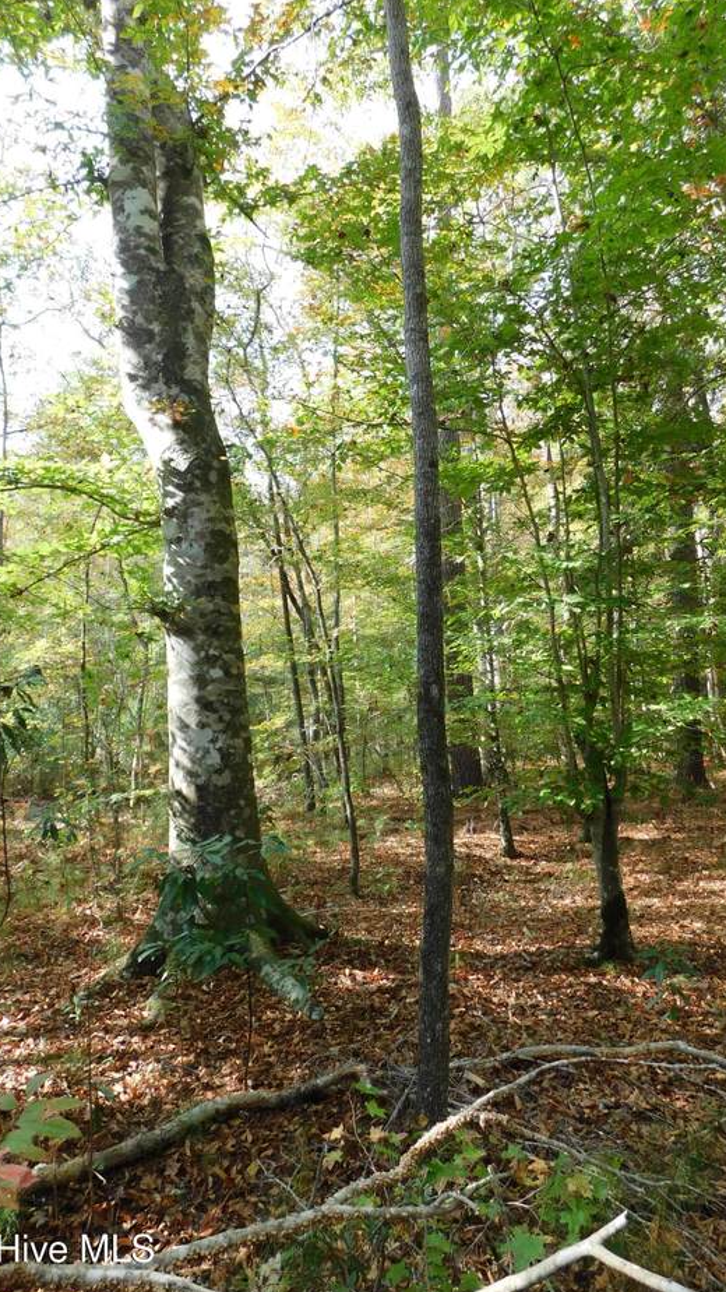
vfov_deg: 71.9
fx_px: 890
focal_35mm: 26
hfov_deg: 44.4
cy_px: 640
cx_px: 371
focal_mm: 4
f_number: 3
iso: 125
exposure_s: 1/160
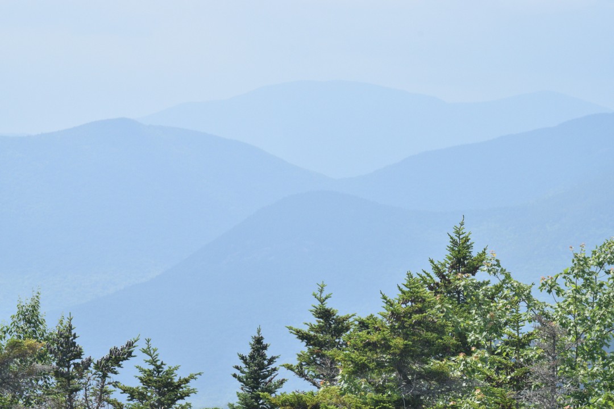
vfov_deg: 5.2
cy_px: 204
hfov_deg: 7.8
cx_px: 307
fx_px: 4477
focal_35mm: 262
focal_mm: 175
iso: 1600
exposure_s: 1/1000
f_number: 16
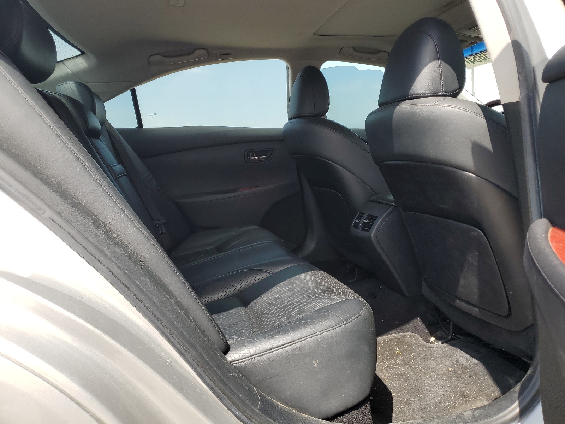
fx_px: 424
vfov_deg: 53.1
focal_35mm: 26
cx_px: 282
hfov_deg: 67.3
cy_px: 212
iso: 50
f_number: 1.5
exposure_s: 1/909
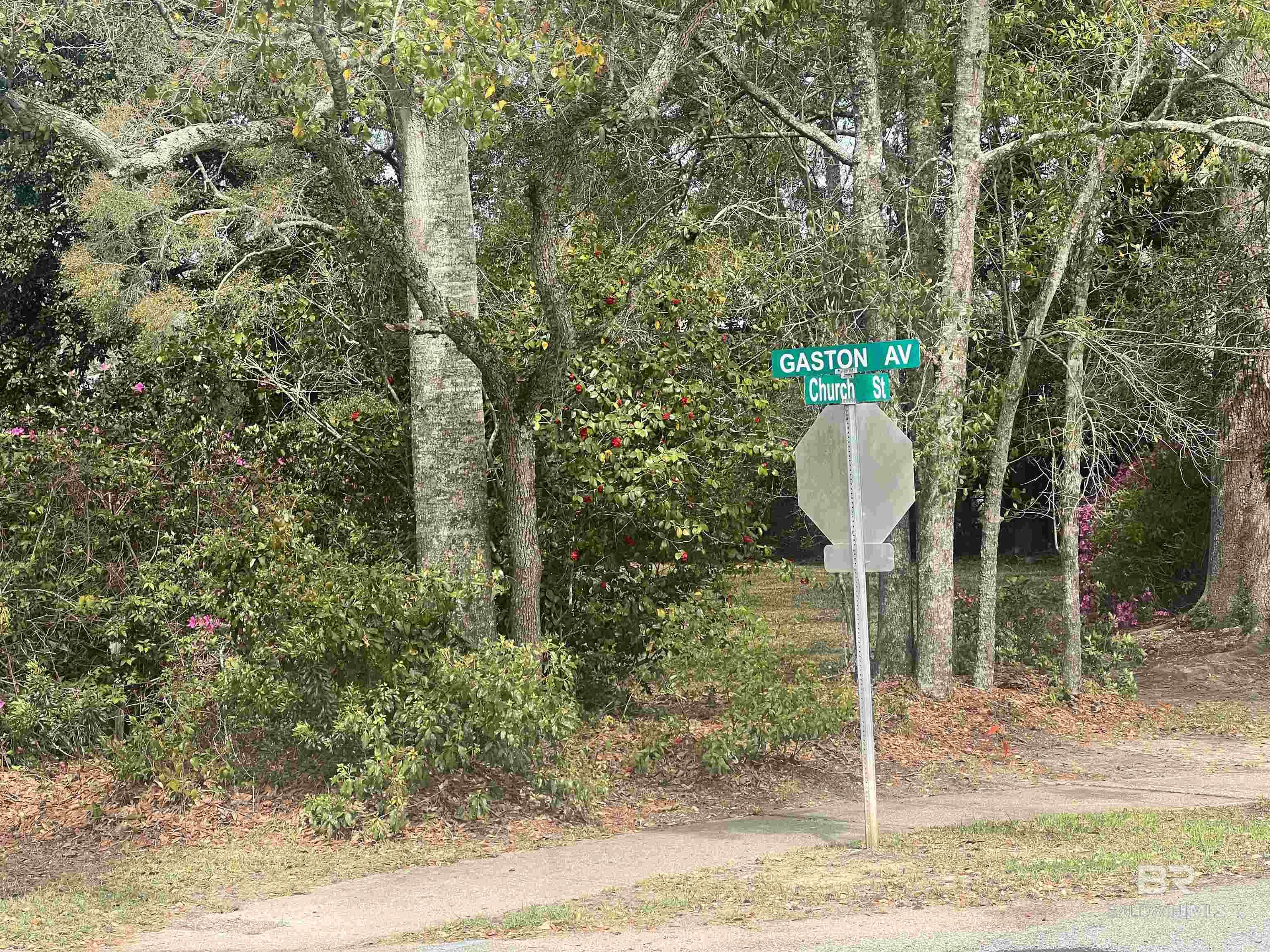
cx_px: 635
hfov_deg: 25.3
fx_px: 2825
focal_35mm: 77
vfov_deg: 19.1
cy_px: 476
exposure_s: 1/192
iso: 32
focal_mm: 9
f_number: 2.8
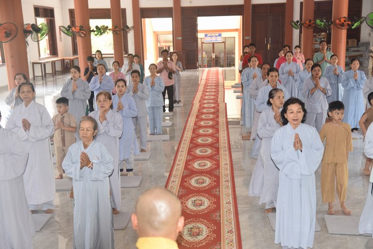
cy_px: 124
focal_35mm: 52
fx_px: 539
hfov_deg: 38.2
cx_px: 186
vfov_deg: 26.0
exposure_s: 1/100
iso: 800
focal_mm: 52
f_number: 5
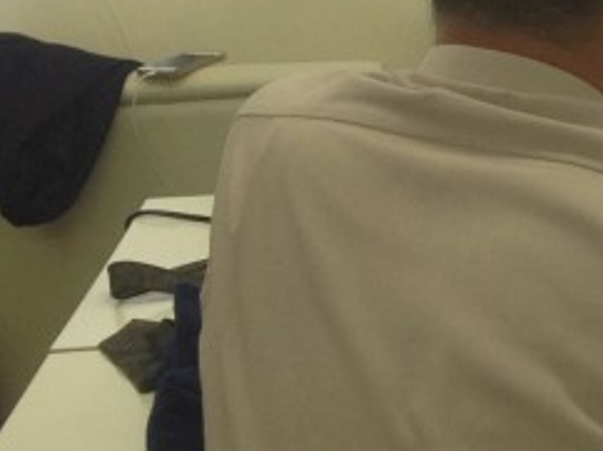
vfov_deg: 10.0
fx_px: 2576
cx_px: 1211
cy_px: 324
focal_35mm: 148
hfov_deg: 11.9
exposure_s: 1/60
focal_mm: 4.28
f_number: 2.4
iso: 50
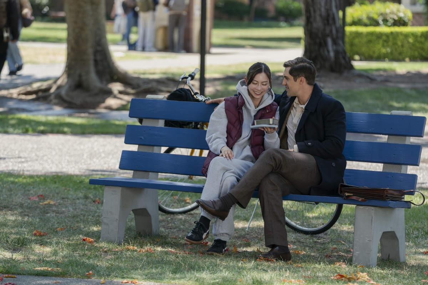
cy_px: 142
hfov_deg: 11.8
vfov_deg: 7.9
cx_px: 214
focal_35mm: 174
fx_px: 2069
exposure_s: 1/400
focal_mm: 174
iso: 400
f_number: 4.5
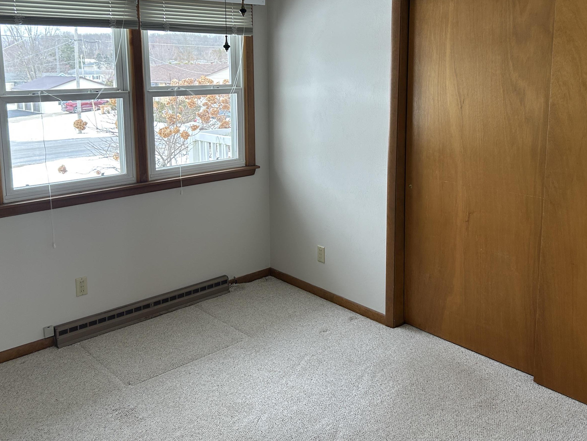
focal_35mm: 34
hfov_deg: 54.0
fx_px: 577
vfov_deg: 41.4
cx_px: 298
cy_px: 158
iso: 80
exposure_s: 1/121
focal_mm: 5.7
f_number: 1.5
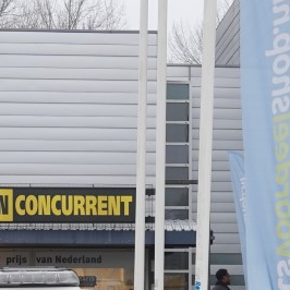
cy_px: 340
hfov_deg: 14.1
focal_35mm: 124
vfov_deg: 13.7
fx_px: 1175
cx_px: 158
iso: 320
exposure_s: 1/160
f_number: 4
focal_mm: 24
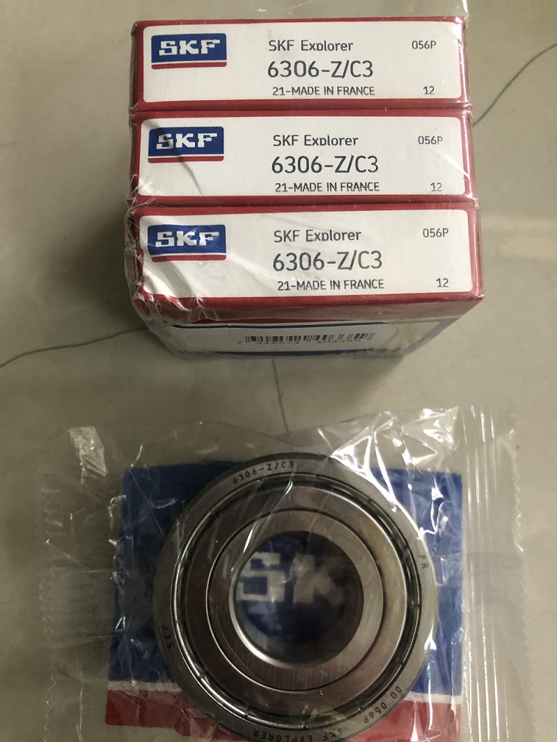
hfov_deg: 49.8
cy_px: 371
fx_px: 600
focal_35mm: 28
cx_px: 278
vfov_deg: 63.4
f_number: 1.8
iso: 80
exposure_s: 1/15
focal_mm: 4
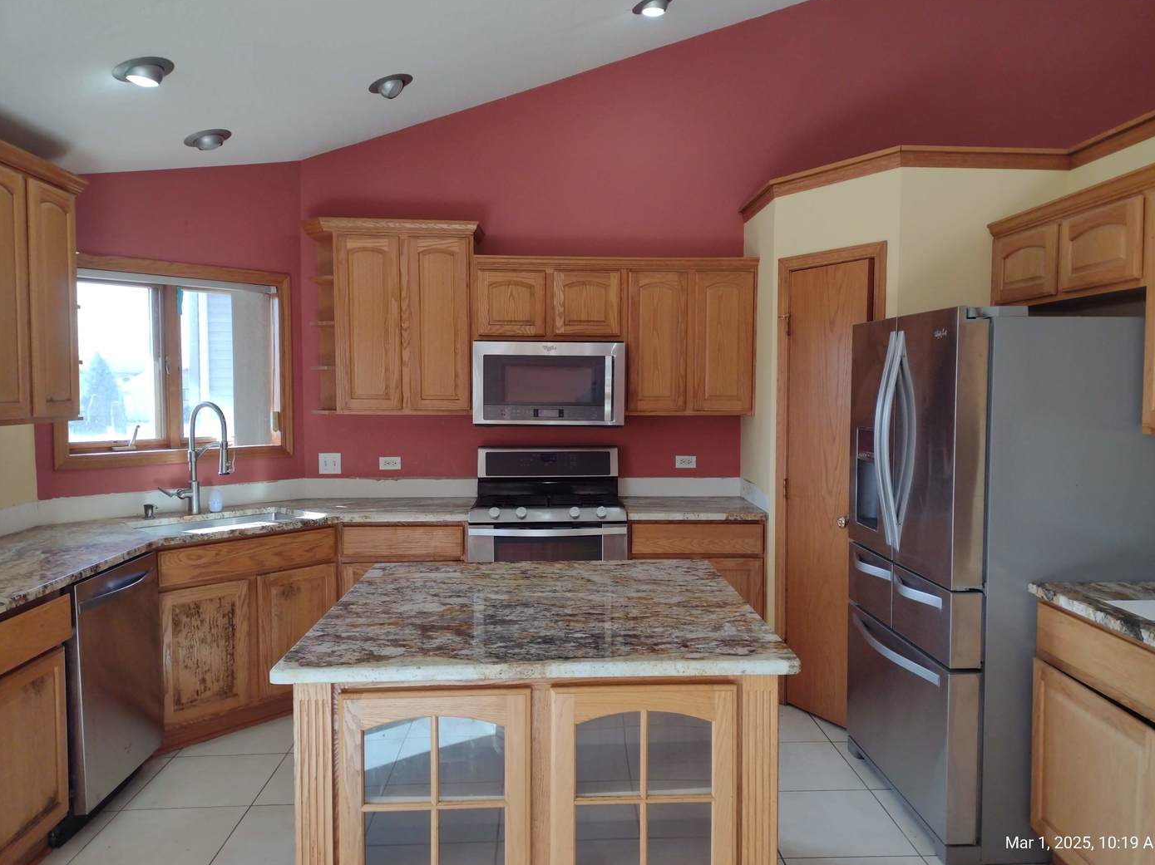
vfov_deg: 49.7
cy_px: 430
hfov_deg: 63.4
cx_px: 597
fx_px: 934
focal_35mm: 28
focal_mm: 4.71
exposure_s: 1/130
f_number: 1.7
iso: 100
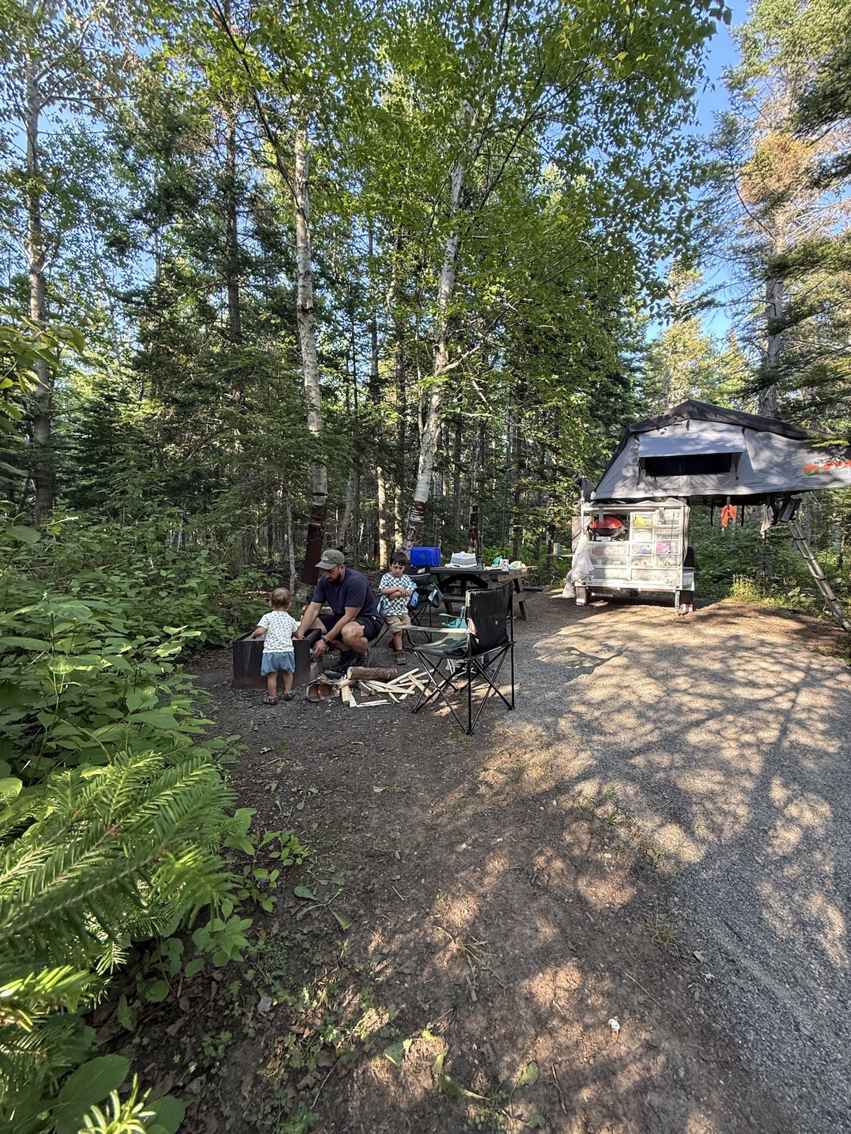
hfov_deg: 85.7
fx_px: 459
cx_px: 426
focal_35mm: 14
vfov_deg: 102.1
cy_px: 567
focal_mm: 2.22
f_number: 2.2
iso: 200
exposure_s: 1/99
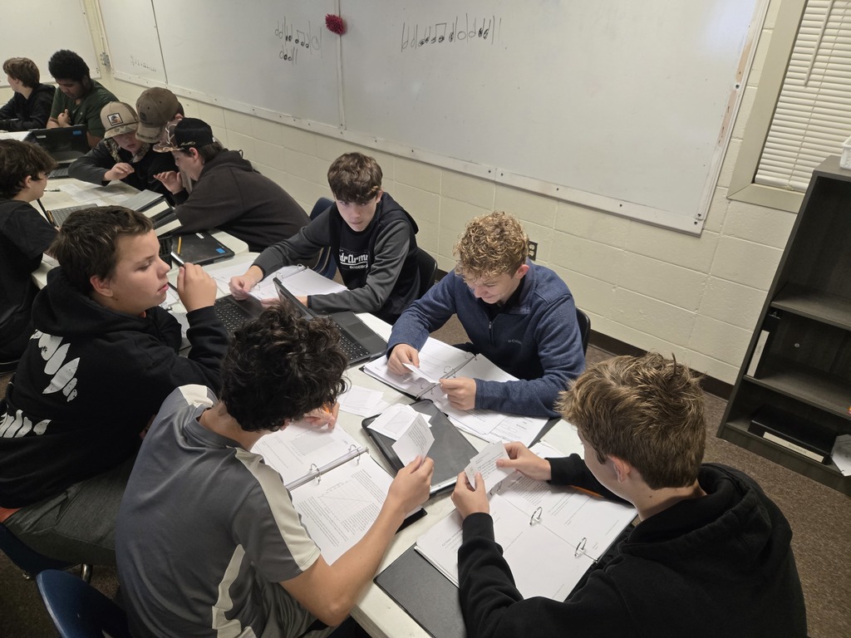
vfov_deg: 58.9
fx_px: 565
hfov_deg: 73.9
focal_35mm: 23
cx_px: 426
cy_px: 319
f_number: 1.8
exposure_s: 1/120
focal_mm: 5.4
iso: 400
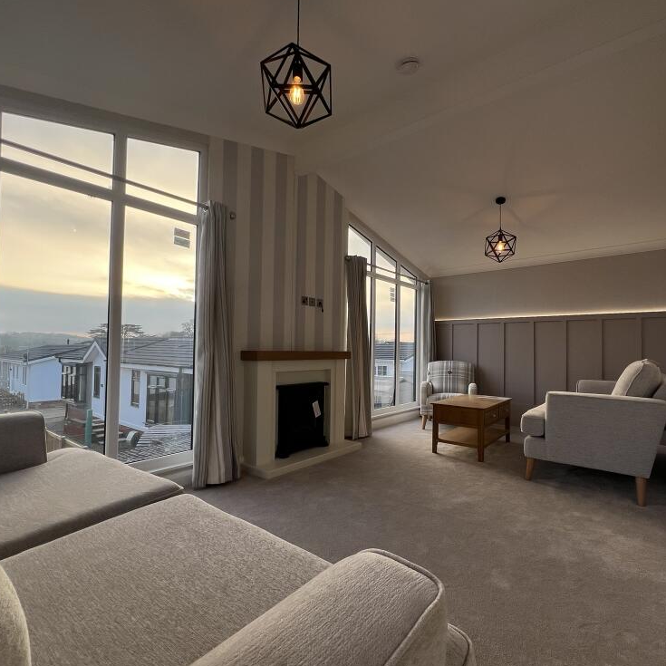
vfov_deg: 87.4
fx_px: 348
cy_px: 338
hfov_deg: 87.1
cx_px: 367
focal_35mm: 16
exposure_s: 1/332
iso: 32
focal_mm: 1.57
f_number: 1.8
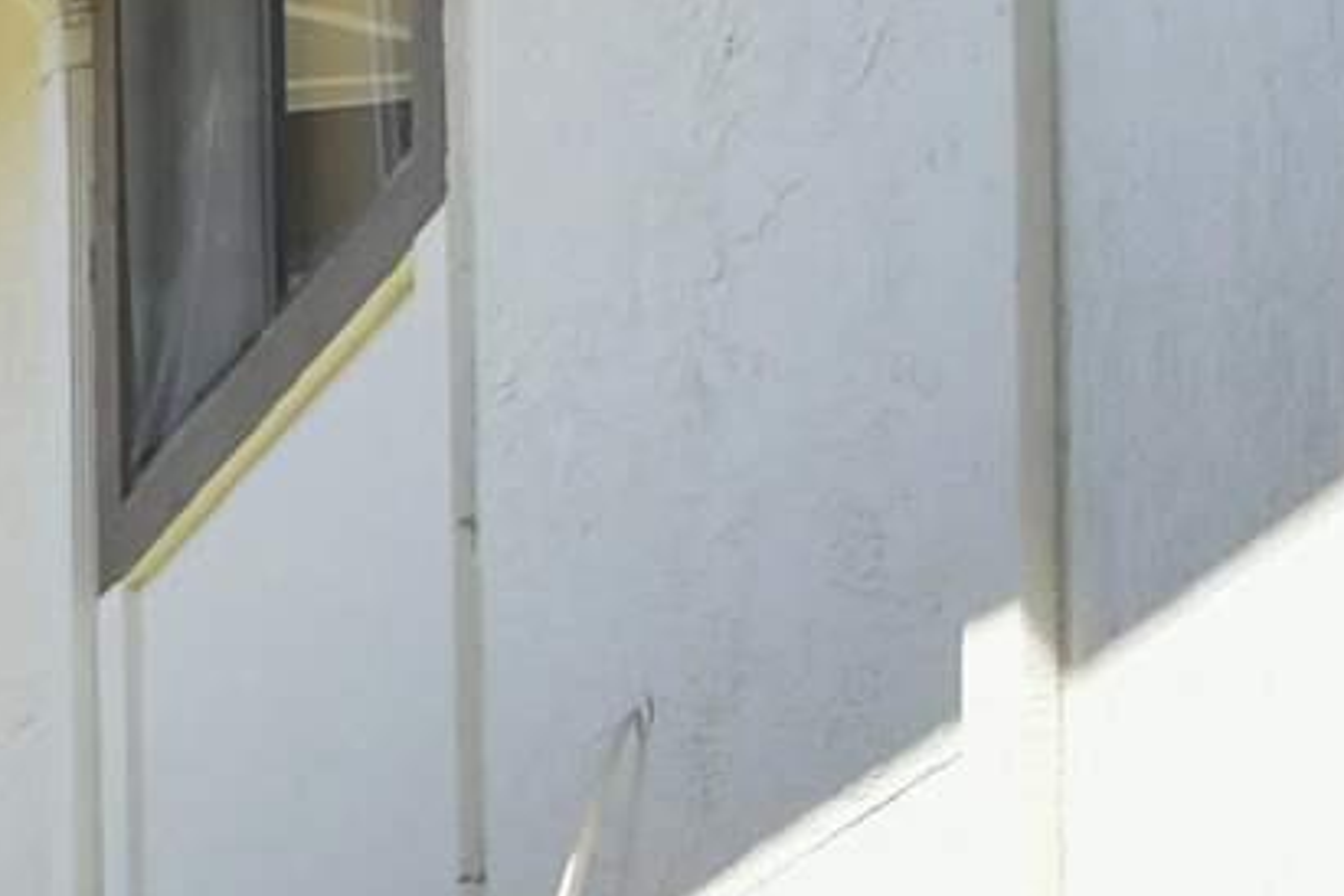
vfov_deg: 10.4
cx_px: -3270
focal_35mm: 112
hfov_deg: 9.8
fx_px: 4181
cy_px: 2214
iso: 500
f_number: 5
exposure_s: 1/400
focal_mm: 10
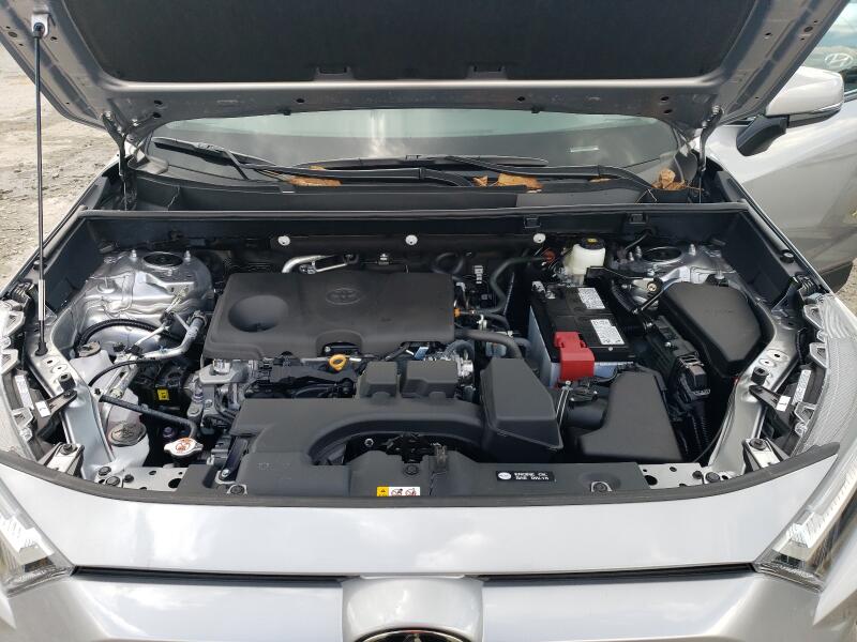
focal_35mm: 26
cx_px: 428
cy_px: 321
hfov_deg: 67.3
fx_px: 644
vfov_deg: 53.1
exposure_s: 1/588
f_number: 1.5
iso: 50
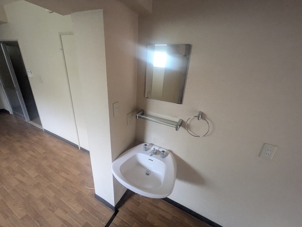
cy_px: 114
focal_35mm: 14
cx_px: 151
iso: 1088
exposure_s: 1/25
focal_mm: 1.83
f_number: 2.2
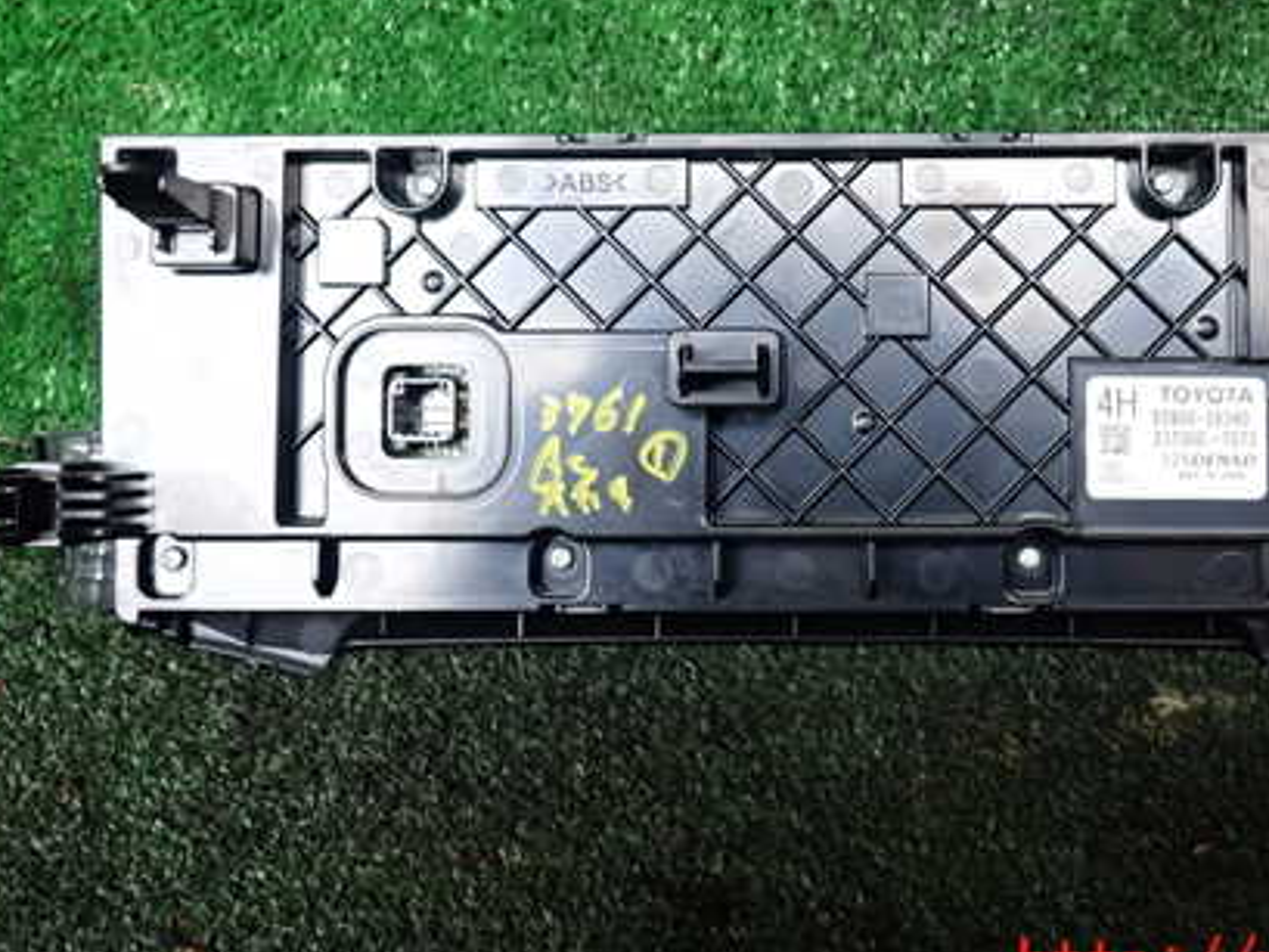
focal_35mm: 44
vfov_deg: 32.6
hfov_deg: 42.6
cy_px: 310
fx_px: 1613
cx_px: 788
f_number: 2.3
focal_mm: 5.4
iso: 250
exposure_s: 1/30
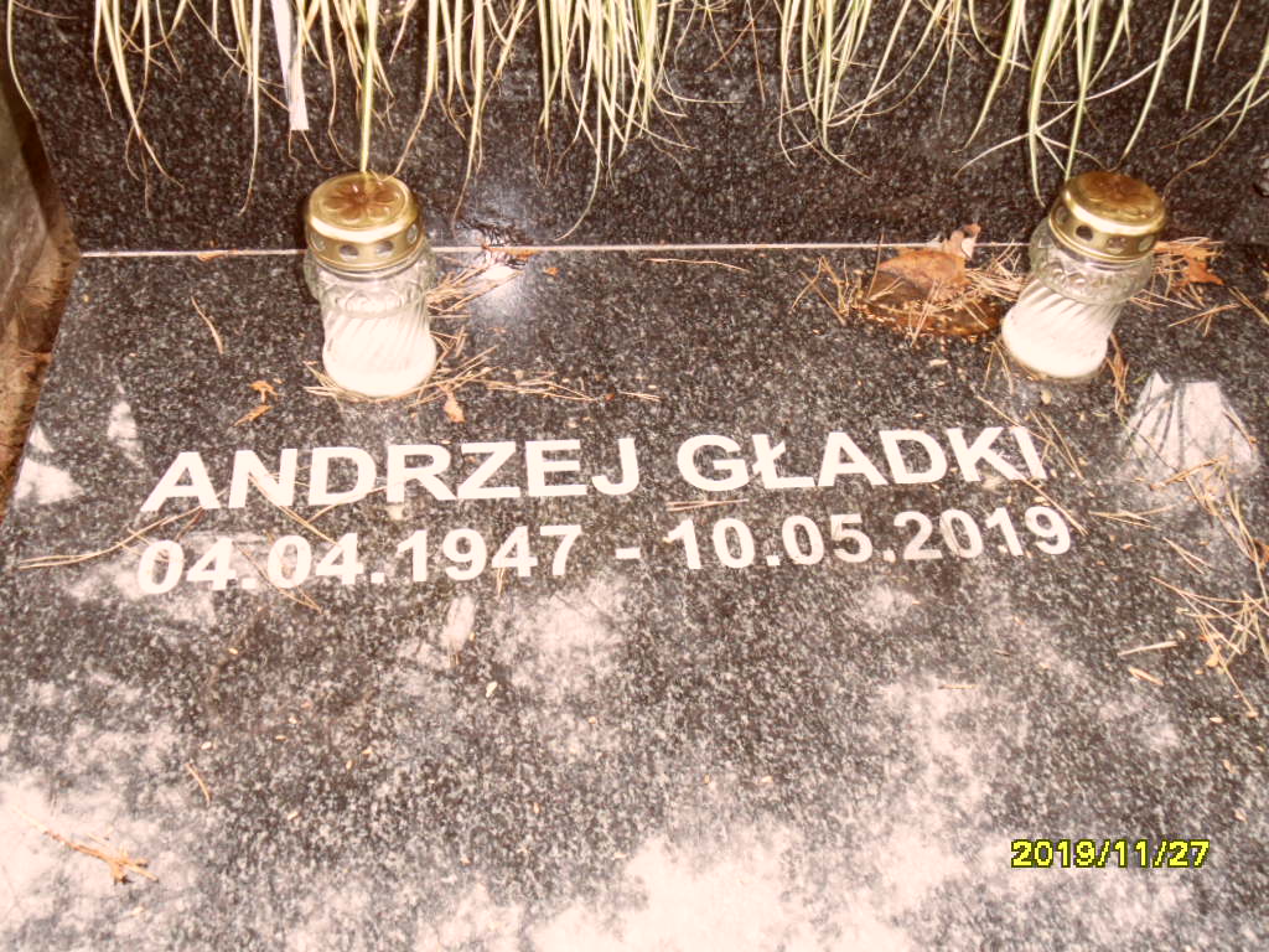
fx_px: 1173
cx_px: 634
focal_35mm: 32
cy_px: 476
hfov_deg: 56.8
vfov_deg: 44.2
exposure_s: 1/30
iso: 200
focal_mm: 5.3
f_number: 3.4
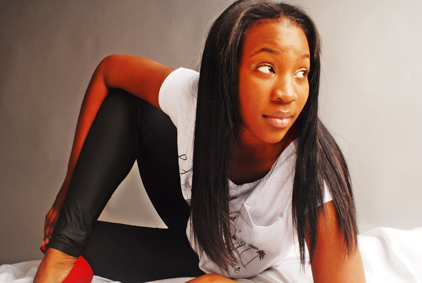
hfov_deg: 46.3
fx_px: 493
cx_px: 211
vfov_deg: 32.0
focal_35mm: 42
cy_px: 142
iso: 100
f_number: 8
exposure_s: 1/30
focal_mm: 28
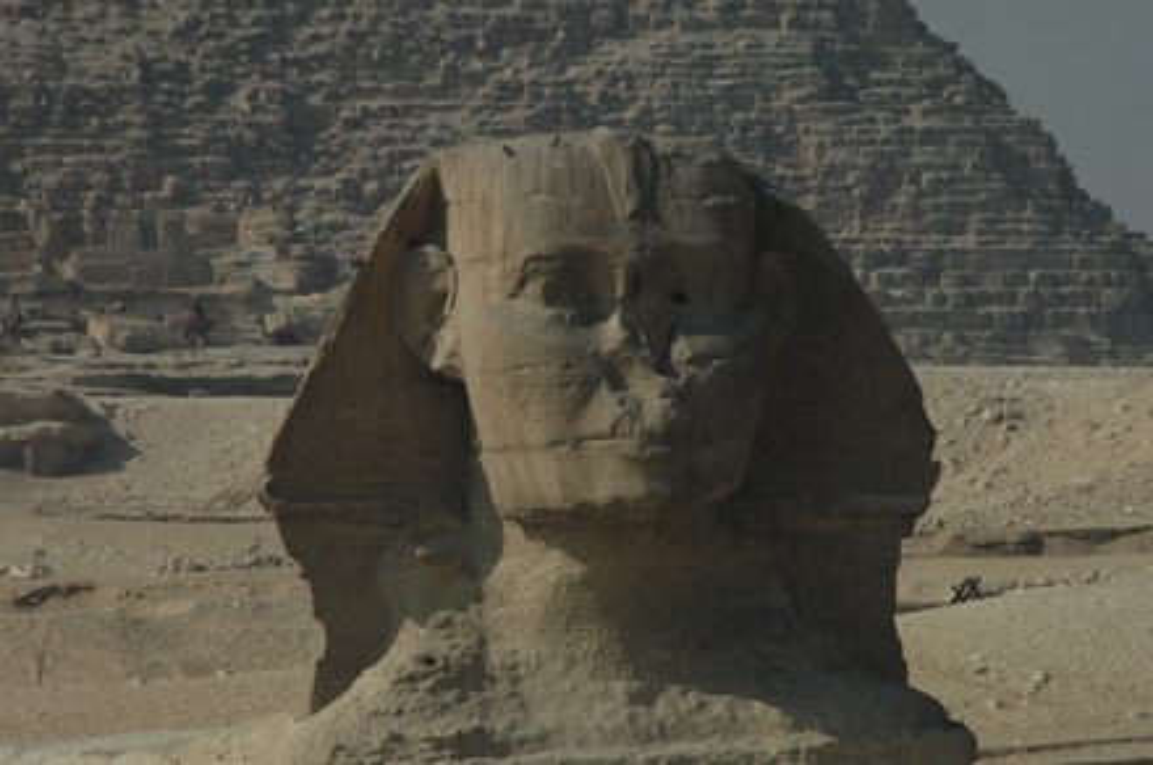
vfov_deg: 3.0
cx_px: 576
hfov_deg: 4.6
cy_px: 382
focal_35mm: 450
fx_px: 14391
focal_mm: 300
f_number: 9
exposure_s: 1/3200
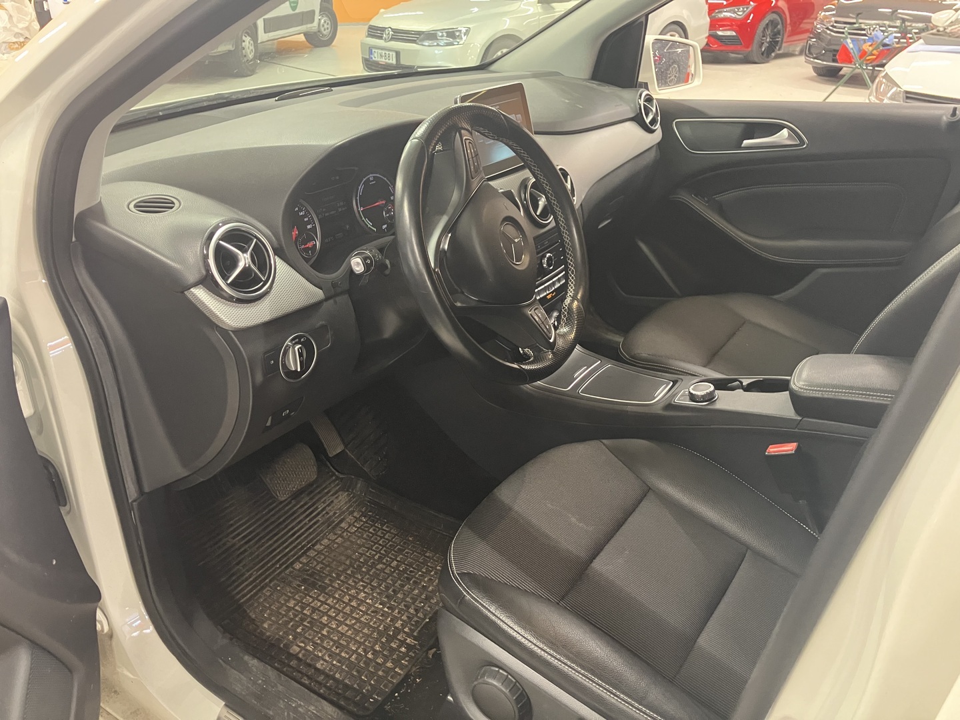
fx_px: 777
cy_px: 360
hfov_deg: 63.4
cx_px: 480
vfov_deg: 49.7
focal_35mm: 28
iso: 320
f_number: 1.8
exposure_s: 1/40
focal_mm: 3.99
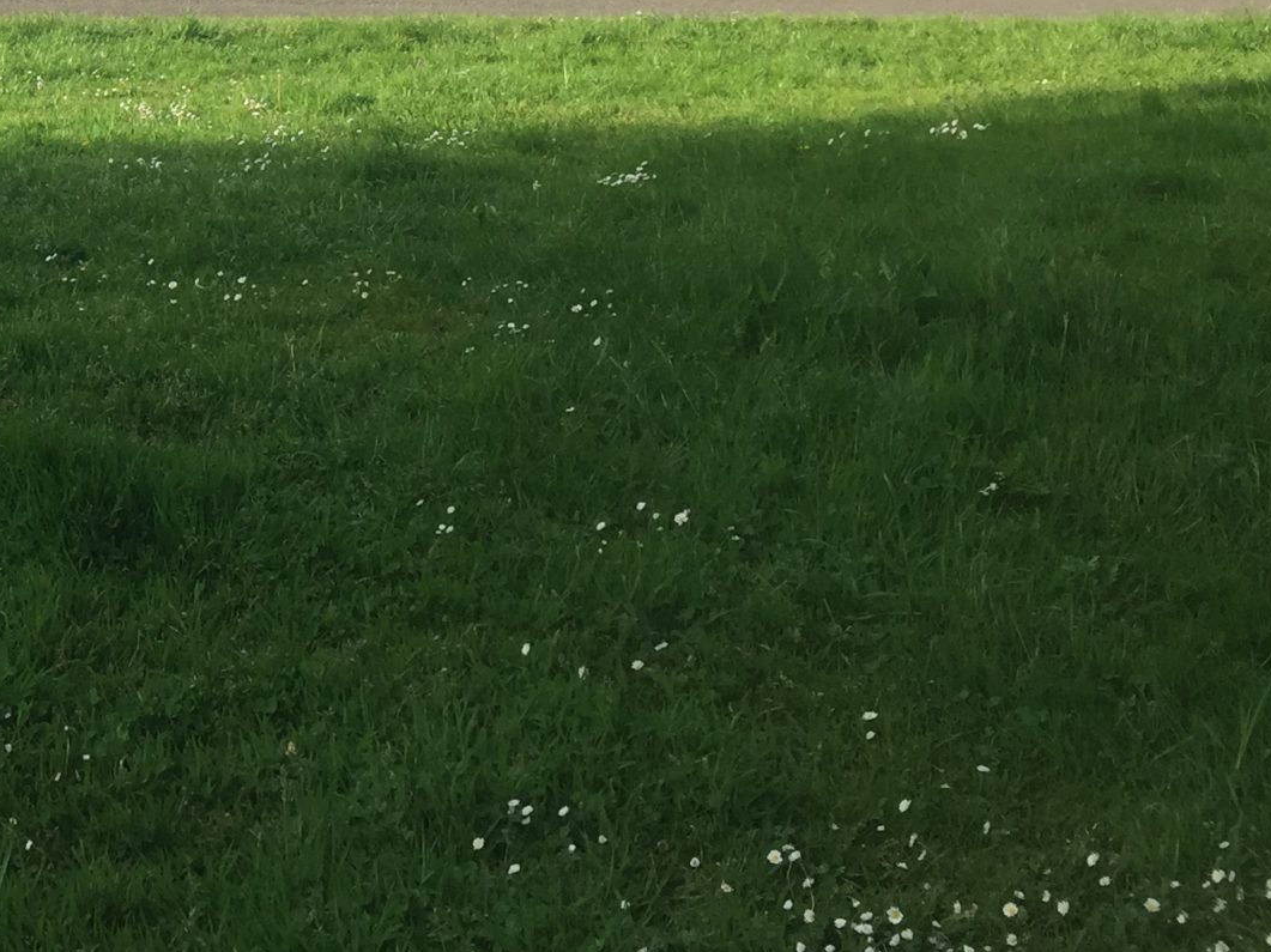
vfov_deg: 19.9
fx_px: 2569
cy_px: -157
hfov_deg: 25.2
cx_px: -219
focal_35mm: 70
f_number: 2.2
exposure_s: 1/542
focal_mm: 4.15
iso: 32
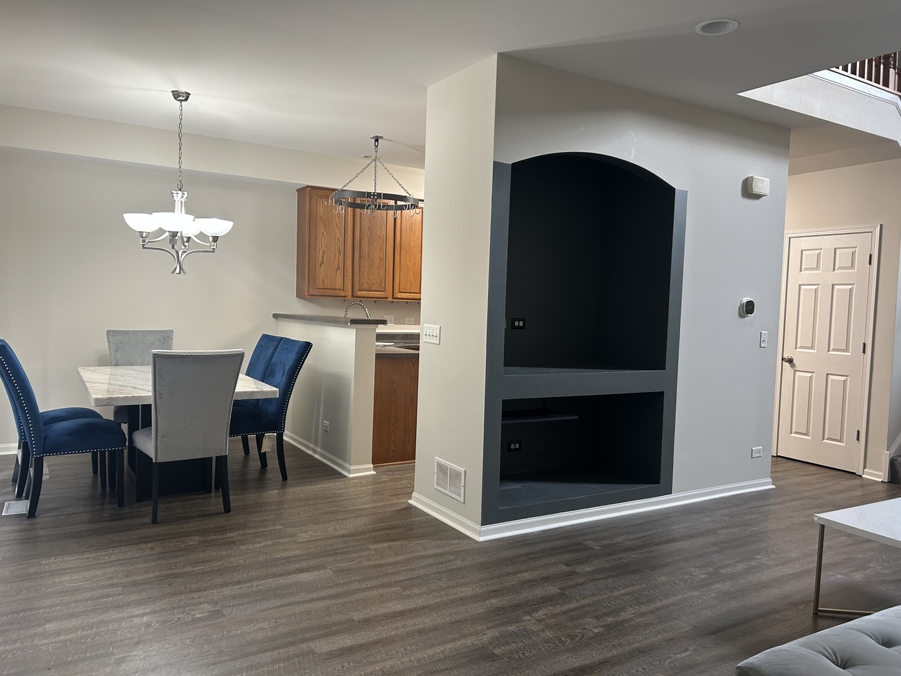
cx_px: 450
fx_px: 677
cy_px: 338
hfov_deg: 67.3
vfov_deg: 53.1
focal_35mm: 26
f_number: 1.5
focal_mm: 5.7
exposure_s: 1/60
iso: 125
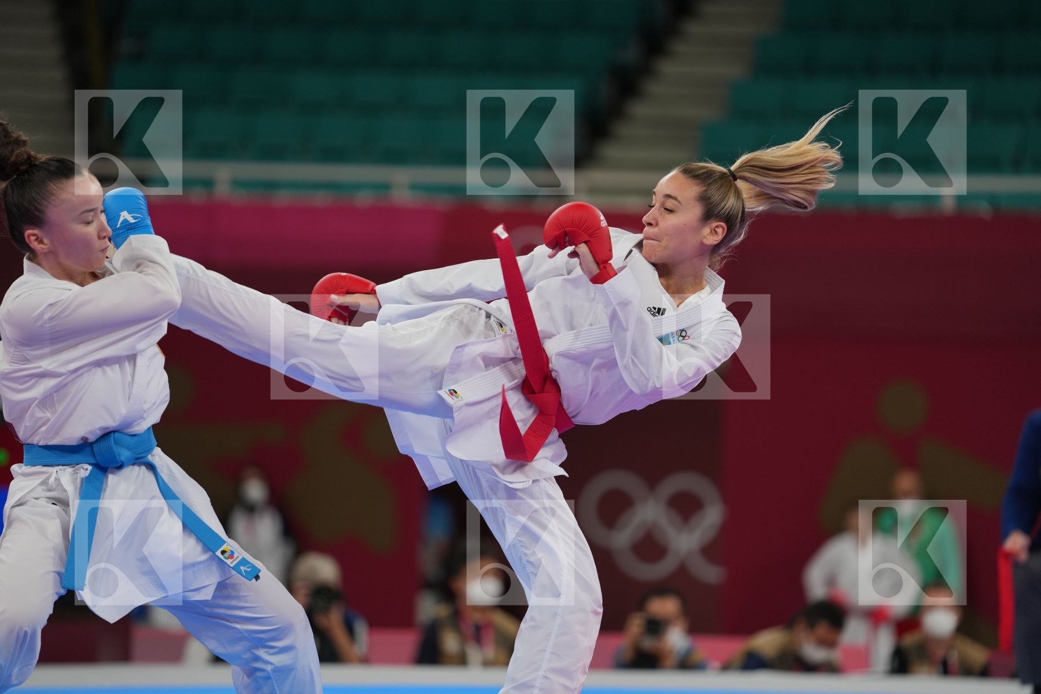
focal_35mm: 200
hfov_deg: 10.3
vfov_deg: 6.9
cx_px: 520
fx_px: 5783
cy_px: 347
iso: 500
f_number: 2.8
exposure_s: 1/1000
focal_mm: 200
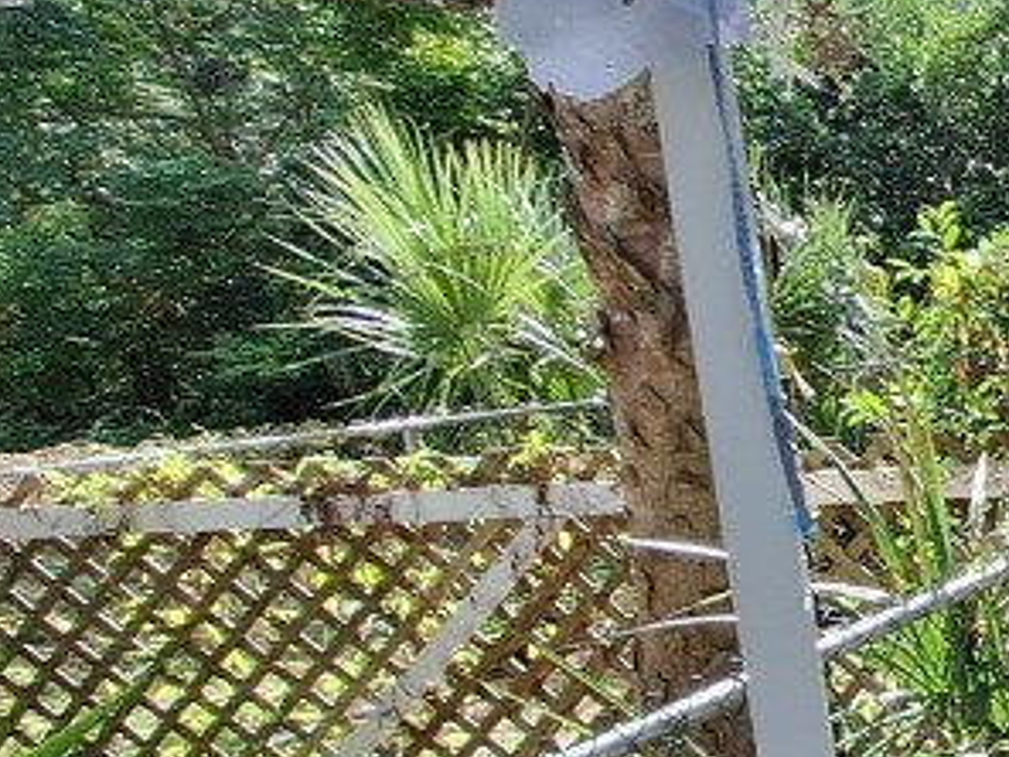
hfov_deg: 26.2
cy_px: 440
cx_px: 1612
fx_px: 1312
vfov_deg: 32.1
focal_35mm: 45
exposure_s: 1/769
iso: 40
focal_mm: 1.74
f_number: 2.2
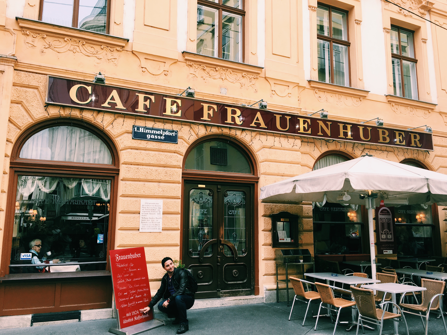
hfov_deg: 61.7
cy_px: 168
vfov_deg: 48.2
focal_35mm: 29
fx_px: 374
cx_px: 224
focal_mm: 4.15
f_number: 2.2
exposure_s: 1/223
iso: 25
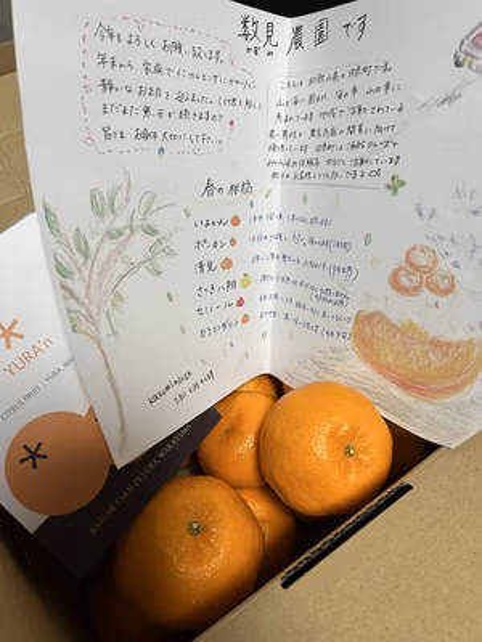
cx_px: 241
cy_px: 321
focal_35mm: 26
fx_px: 483
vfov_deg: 67.3
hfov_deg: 53.1
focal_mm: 5.7
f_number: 1.5
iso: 64
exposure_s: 1/100
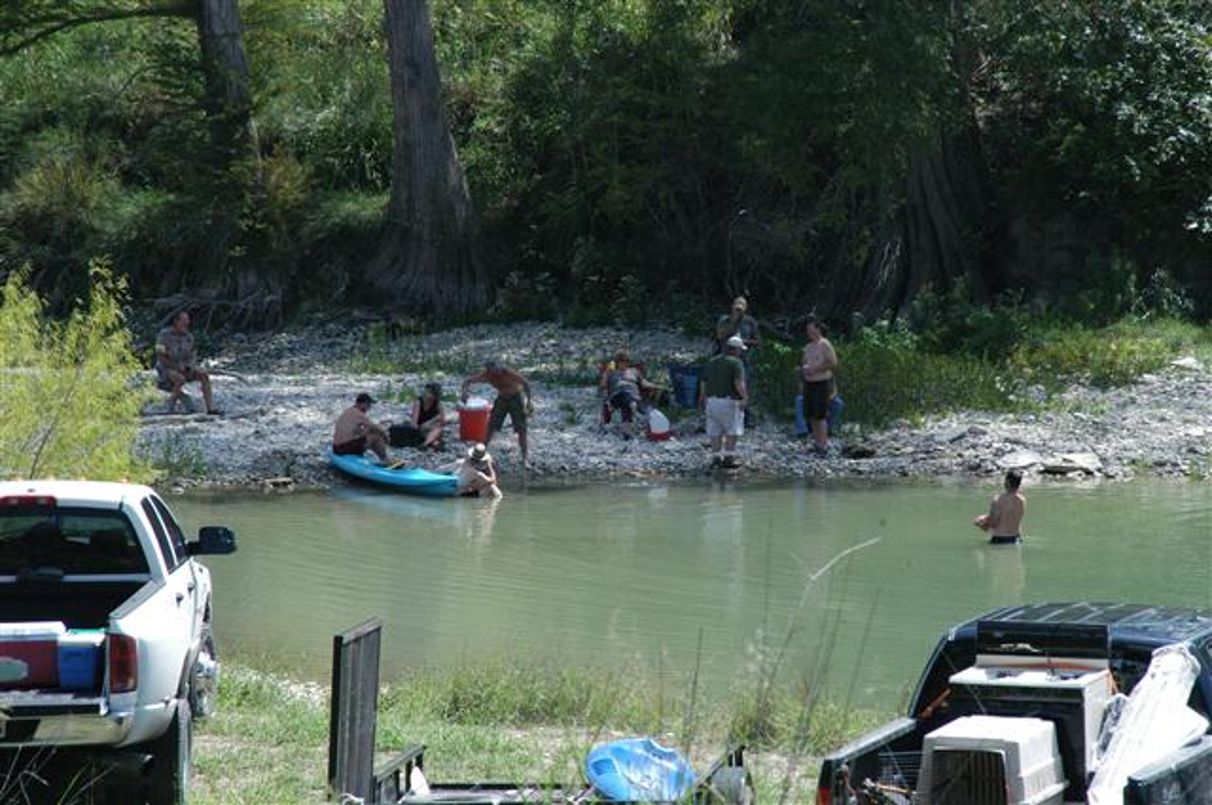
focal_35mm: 188
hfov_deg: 11.0
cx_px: 606
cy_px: 402
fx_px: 6304
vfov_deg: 7.3
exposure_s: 1/1250
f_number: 9
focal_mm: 125
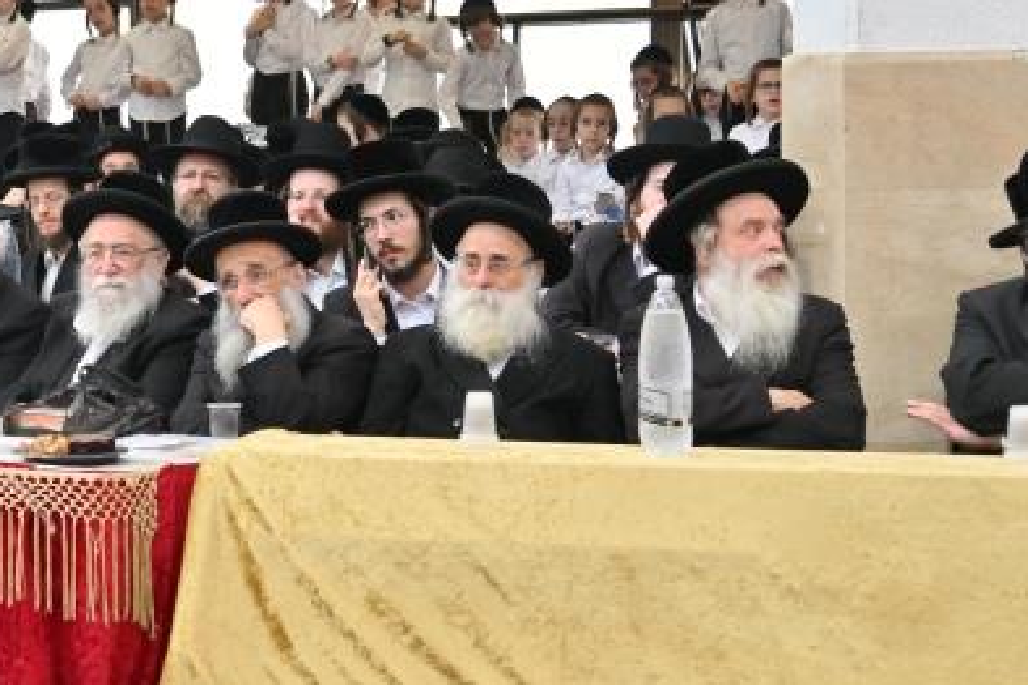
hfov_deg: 19.8
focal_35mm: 99
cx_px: -55
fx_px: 2827
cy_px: 221
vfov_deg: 13.8
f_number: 4
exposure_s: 1/160
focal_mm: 38
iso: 160
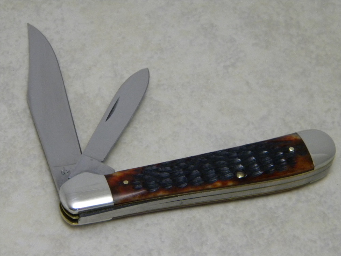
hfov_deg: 18.7
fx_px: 1034
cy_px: 128
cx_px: 170
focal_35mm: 105
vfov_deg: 14.1
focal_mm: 19
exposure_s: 1/27.5
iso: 400
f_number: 4.7
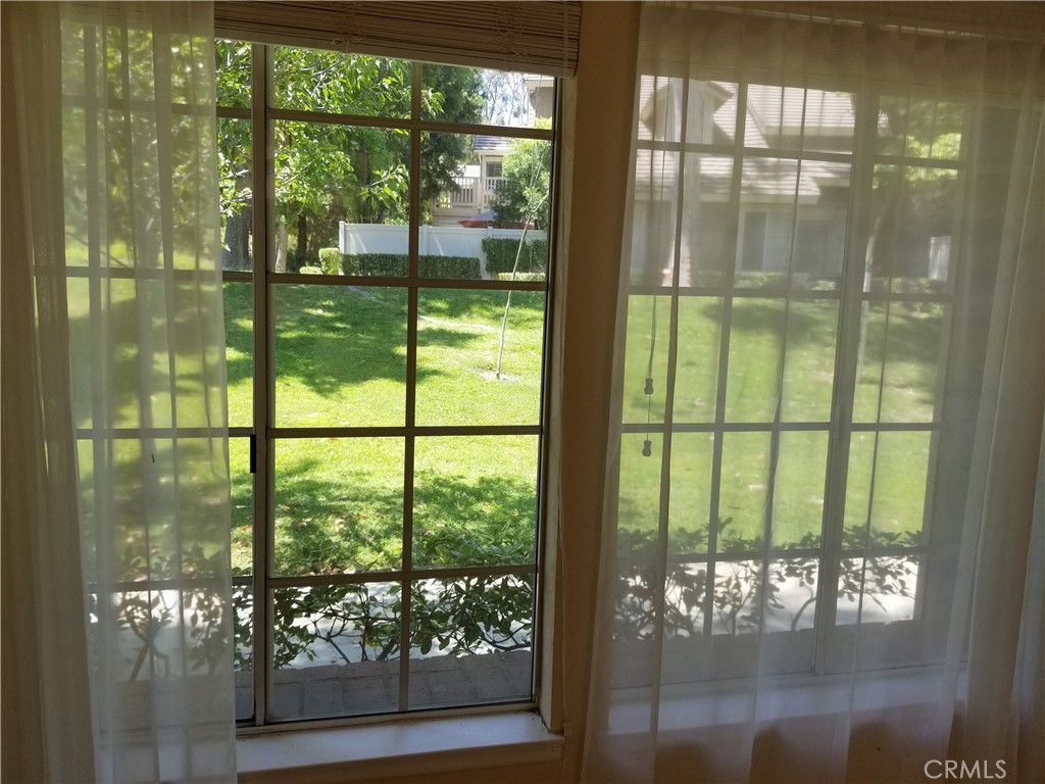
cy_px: 392
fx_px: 785
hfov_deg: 67.3
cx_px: 522
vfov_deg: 53.1
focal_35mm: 26
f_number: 1.7
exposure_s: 1/401
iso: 50
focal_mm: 4.25
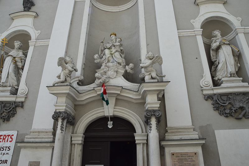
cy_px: 83
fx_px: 187
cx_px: 124
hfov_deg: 67.4
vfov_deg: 48.0
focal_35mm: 27
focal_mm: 18
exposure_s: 1/400
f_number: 11
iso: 400
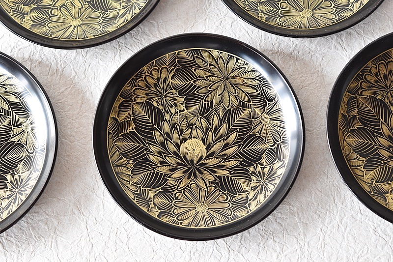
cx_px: 196
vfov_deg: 16.5
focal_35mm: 82
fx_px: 900
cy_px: 131
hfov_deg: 24.6
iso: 800
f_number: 5.6
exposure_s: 1/6
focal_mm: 55
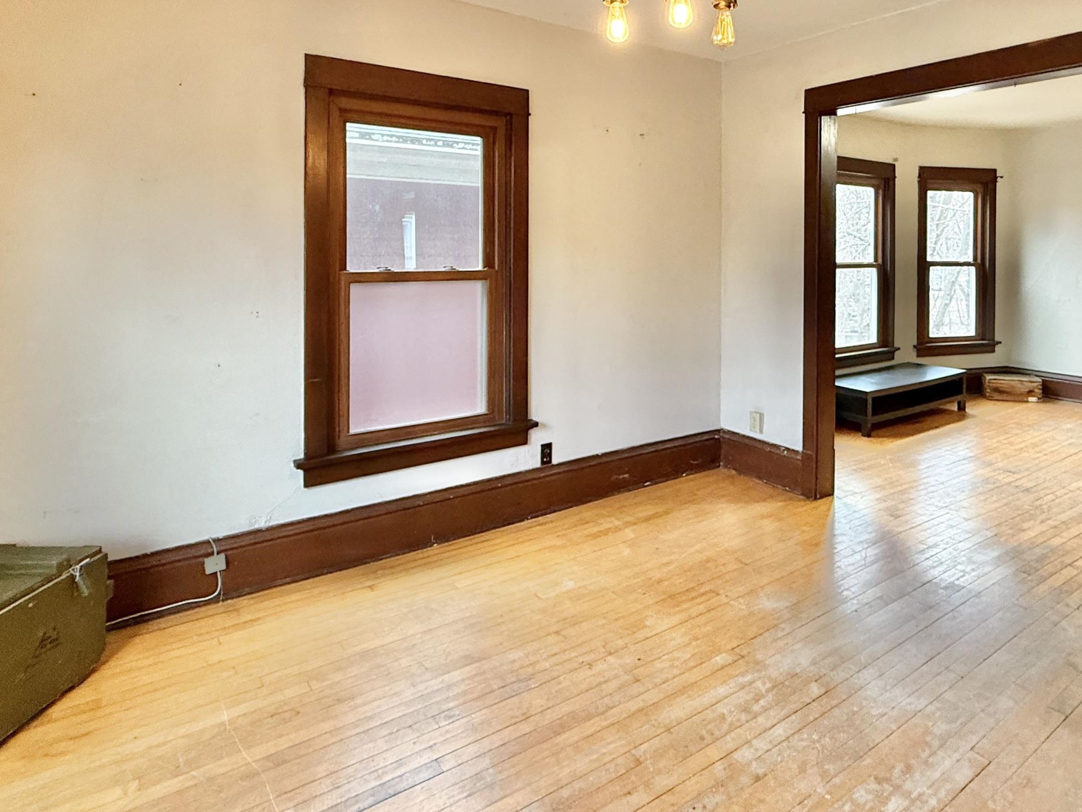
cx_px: 629
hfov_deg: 75.8
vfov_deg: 59.1
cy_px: 246
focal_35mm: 22
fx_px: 688
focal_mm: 2.22
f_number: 2.2
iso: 320
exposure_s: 1/60
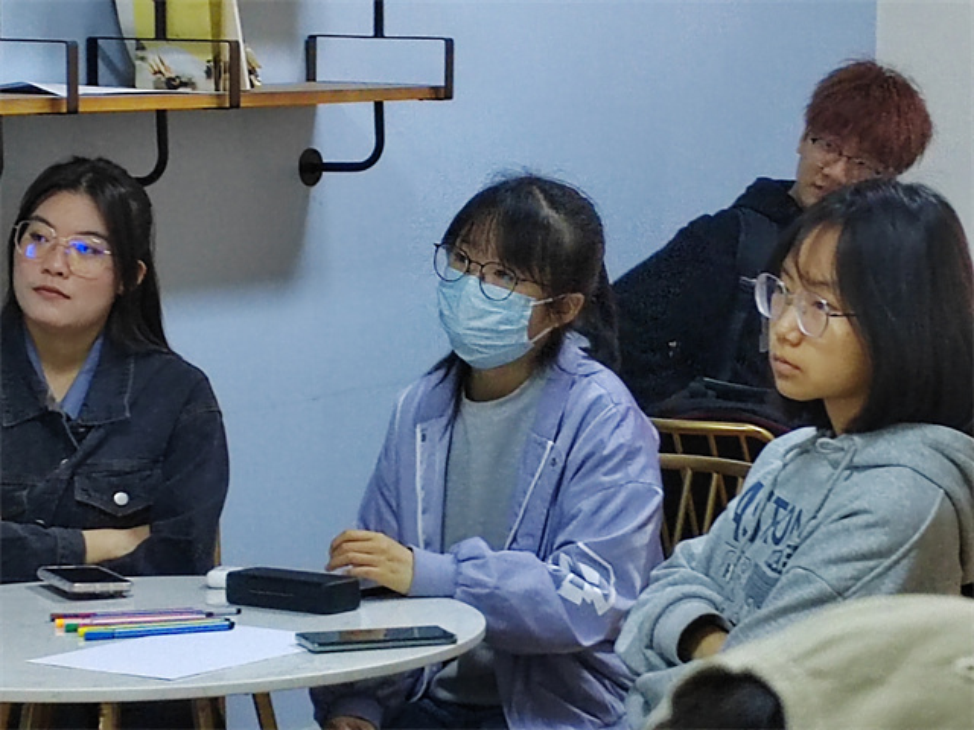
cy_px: 365
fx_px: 3236
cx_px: 487
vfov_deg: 12.9
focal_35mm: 115
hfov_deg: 17.1
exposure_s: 1/50
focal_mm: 5.52
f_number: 1.9
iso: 1189
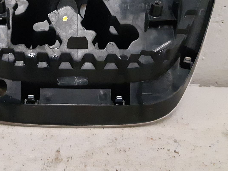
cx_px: 67
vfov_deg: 28.2
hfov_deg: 37.6
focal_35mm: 50
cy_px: 24
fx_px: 329
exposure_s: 1/181
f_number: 1.7
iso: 800
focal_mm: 3.93
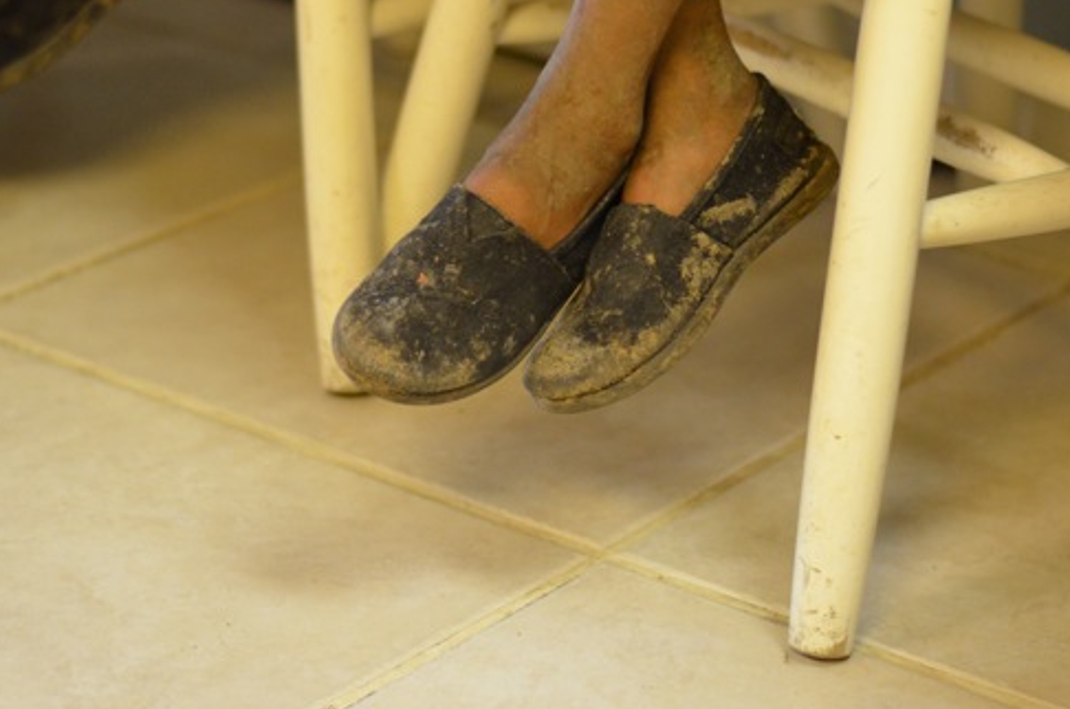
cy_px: 203
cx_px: 476
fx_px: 3204
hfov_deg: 19.0
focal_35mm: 108
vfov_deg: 12.6
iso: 1600
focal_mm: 50
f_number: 2
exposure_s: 1/160
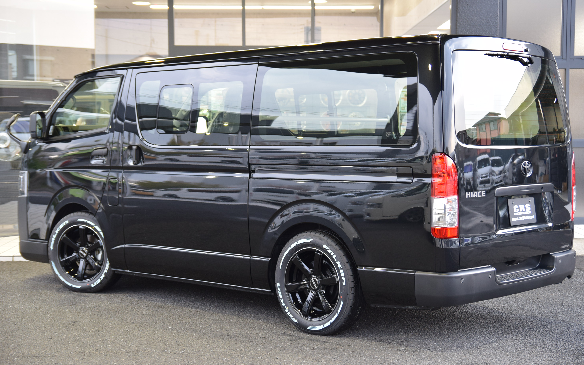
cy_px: 170
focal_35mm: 59
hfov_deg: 34.5
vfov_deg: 22.0
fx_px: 939
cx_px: 295
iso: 400
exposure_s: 1/80
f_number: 4.5
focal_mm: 38
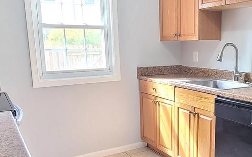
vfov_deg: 33.5
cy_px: 95
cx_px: 170
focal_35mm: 38
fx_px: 261
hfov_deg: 50.5
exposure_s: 1/40
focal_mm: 2.2
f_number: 2.2
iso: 320
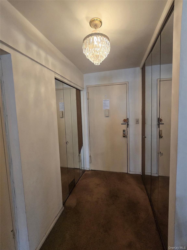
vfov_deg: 106.2
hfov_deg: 89.9
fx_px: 94
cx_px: 94
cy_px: 125
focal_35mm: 13
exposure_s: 1/60.2
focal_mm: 2.2
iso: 320
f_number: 2.2
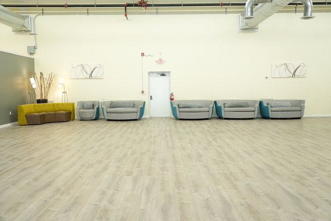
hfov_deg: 63.7
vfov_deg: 45.0
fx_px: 267
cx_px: 166
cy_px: 110
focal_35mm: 29
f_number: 4
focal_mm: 29
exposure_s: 1/125
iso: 2000
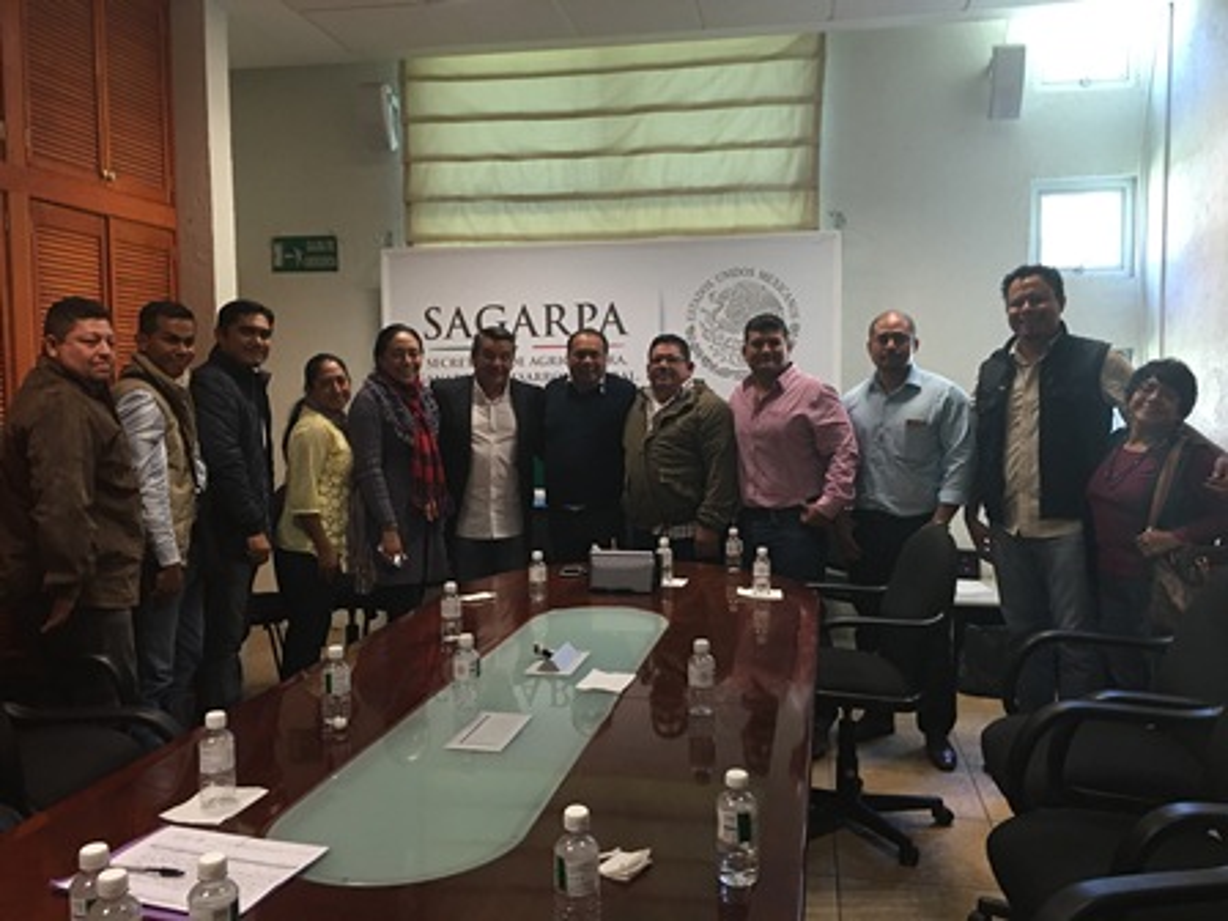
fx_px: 1029
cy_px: 460
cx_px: 614
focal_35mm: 29
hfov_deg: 61.7
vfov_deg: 48.2
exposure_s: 1/15
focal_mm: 4.15
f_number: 2.2
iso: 64
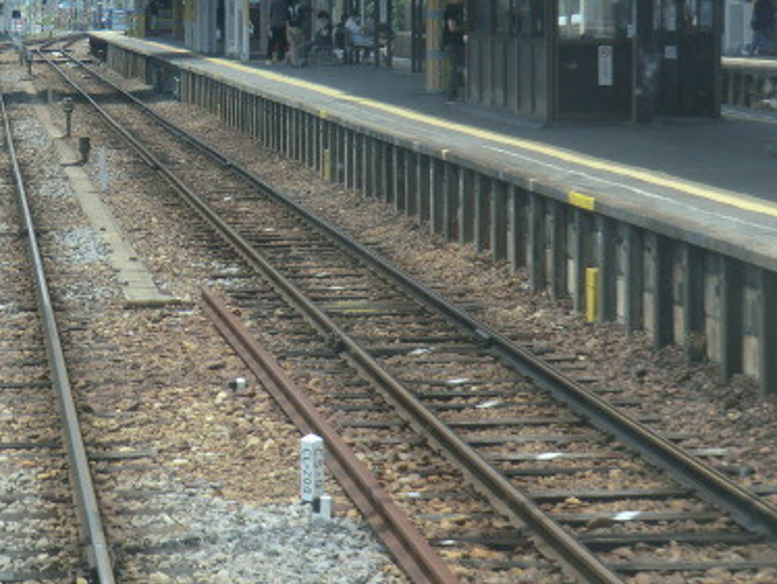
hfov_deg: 15.0
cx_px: 131
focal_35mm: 130
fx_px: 2920
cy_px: 139
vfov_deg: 11.4
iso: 64
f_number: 4.6
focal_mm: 13.6
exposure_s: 1/250
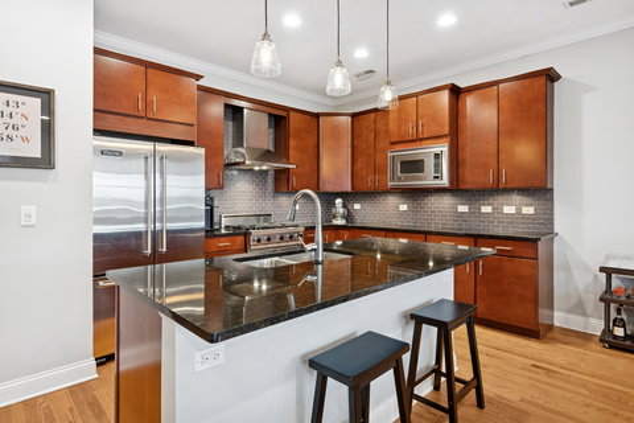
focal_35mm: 19
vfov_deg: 64.6
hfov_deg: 86.9
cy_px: 212
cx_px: 317
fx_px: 335
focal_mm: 19
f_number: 11
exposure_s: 1/8
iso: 400
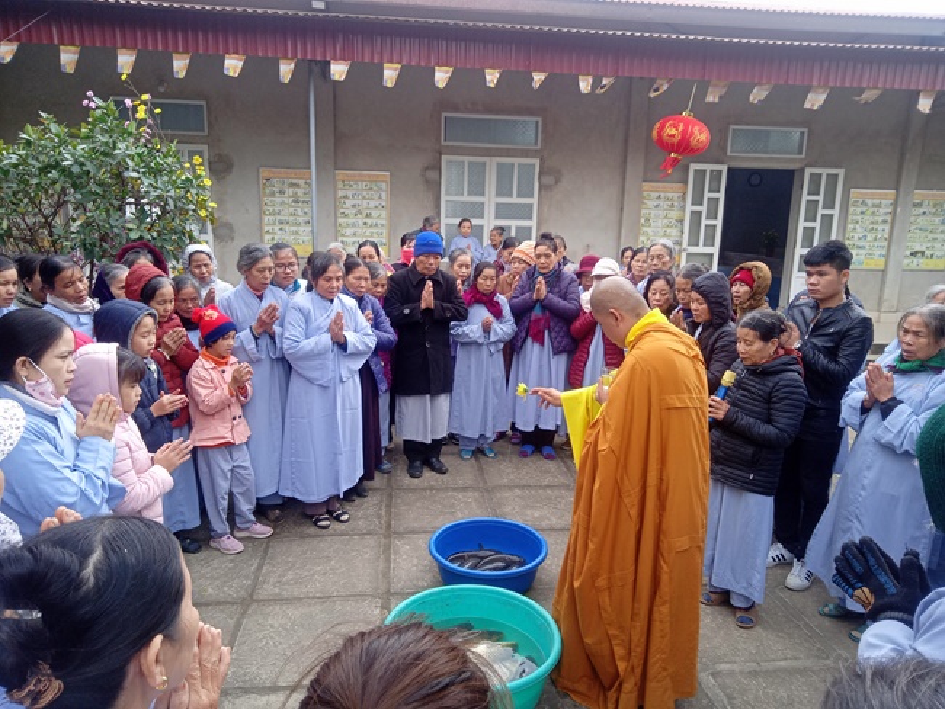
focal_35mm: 26
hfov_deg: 67.3
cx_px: 472
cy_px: 354
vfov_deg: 53.1
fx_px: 710
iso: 133
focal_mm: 3.46
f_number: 2.2
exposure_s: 1/50
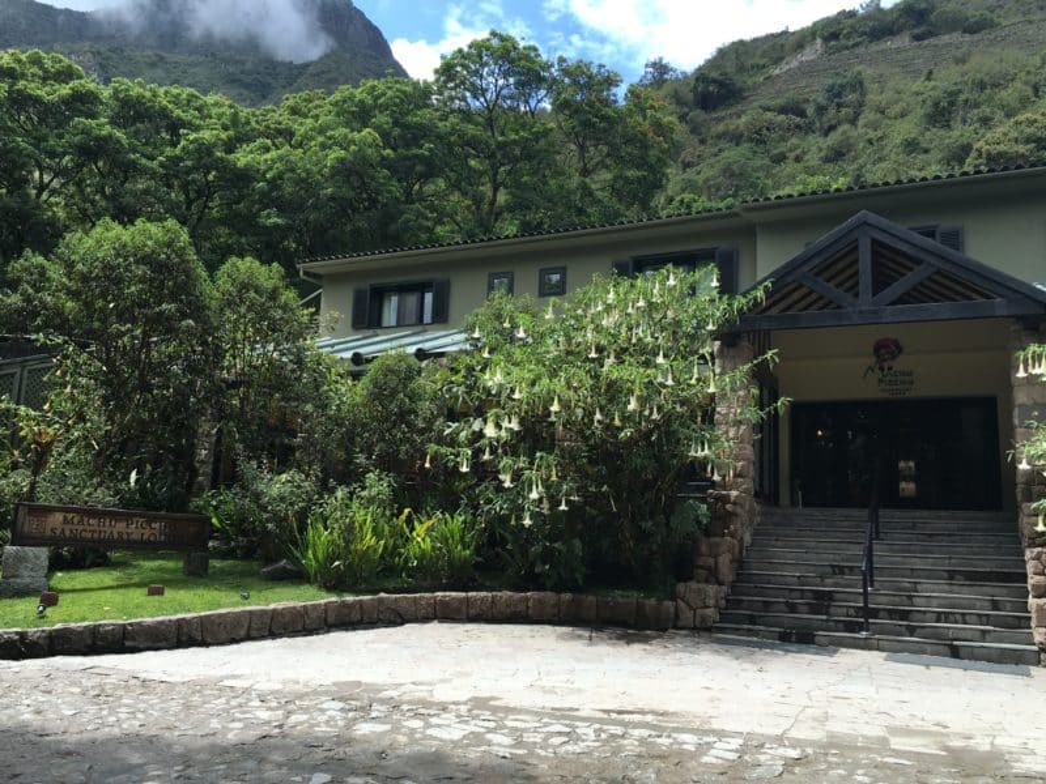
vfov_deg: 48.2
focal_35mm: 29
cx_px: 523
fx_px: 876
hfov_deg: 61.7
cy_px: 392
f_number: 2.2
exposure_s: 1/596
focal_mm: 4.15
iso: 25
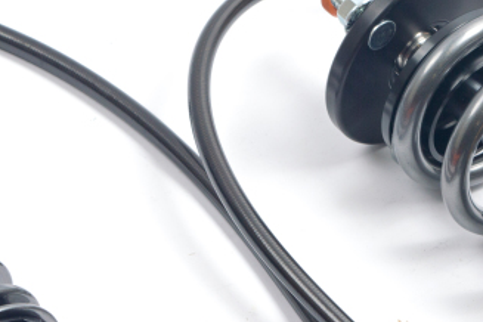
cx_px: 471
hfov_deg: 11.6
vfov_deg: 7.8
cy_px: 130
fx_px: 2361
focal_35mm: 176
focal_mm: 48
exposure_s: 1/15
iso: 100
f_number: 9
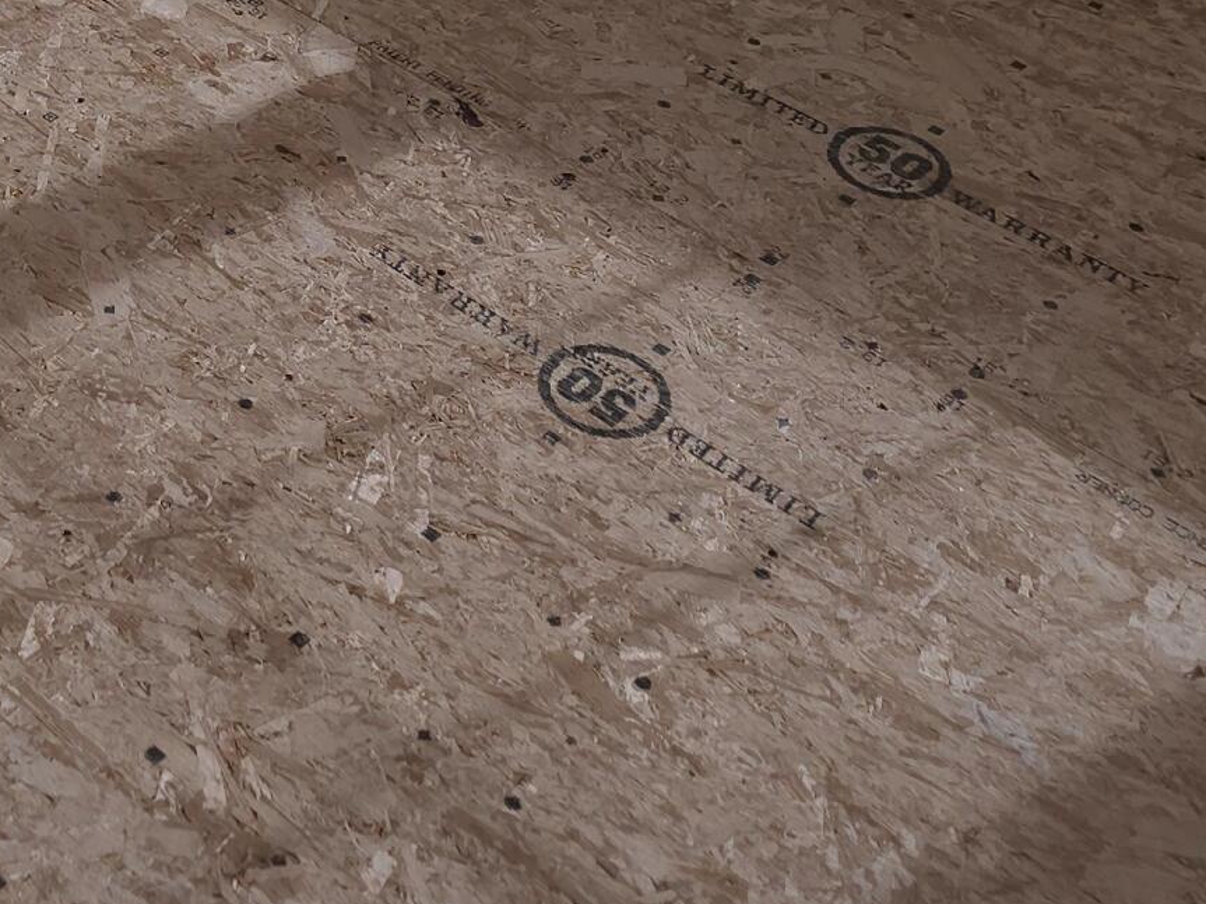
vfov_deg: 16.0
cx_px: 140
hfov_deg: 23.8
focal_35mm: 80
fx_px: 2787
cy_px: -644
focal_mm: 6.3
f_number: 1.7
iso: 12
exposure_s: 1/263
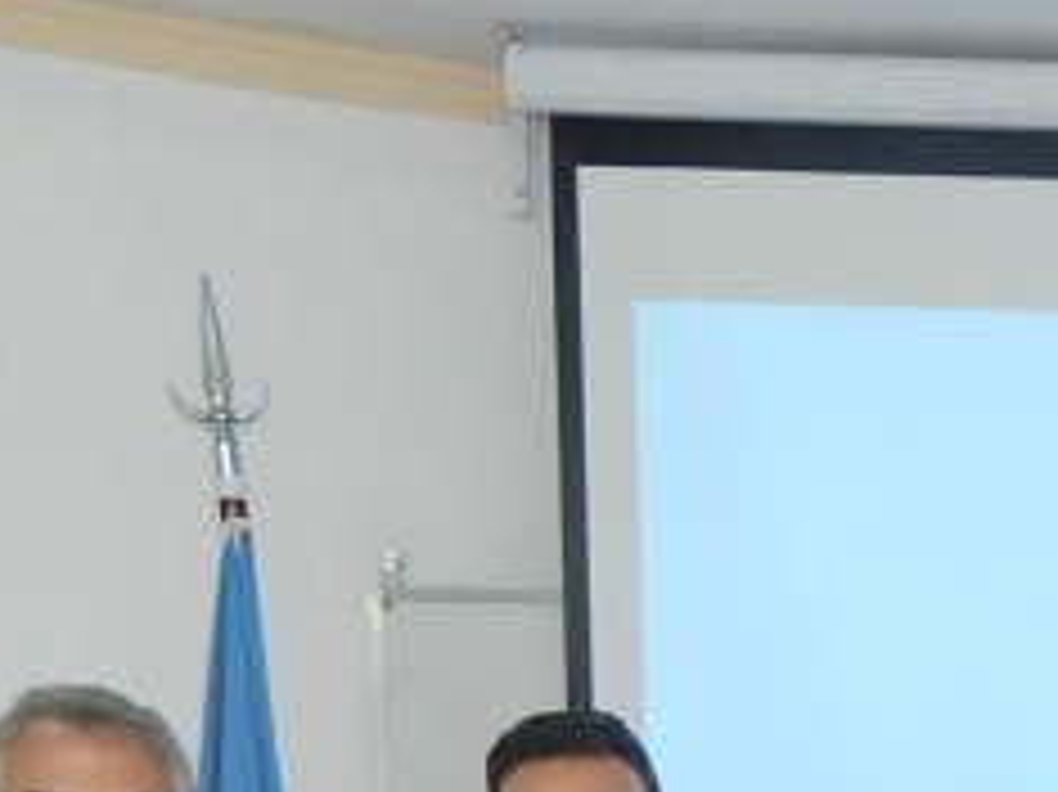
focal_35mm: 96
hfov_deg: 18.0
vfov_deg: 14.1
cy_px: 1278
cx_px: 1639
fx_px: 2933
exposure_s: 1/30
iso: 200
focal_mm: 4
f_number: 3
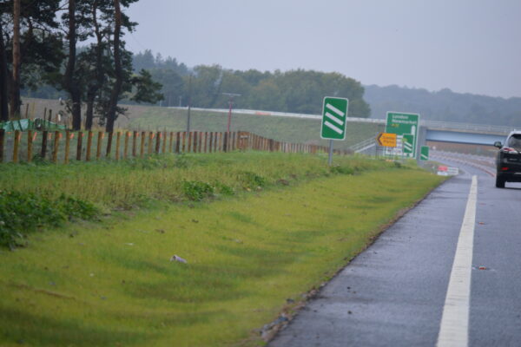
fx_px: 3365
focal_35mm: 232
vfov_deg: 5.9
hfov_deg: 8.9
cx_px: 260
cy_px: 174
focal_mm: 155
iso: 500
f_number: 5.3
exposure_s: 1/500
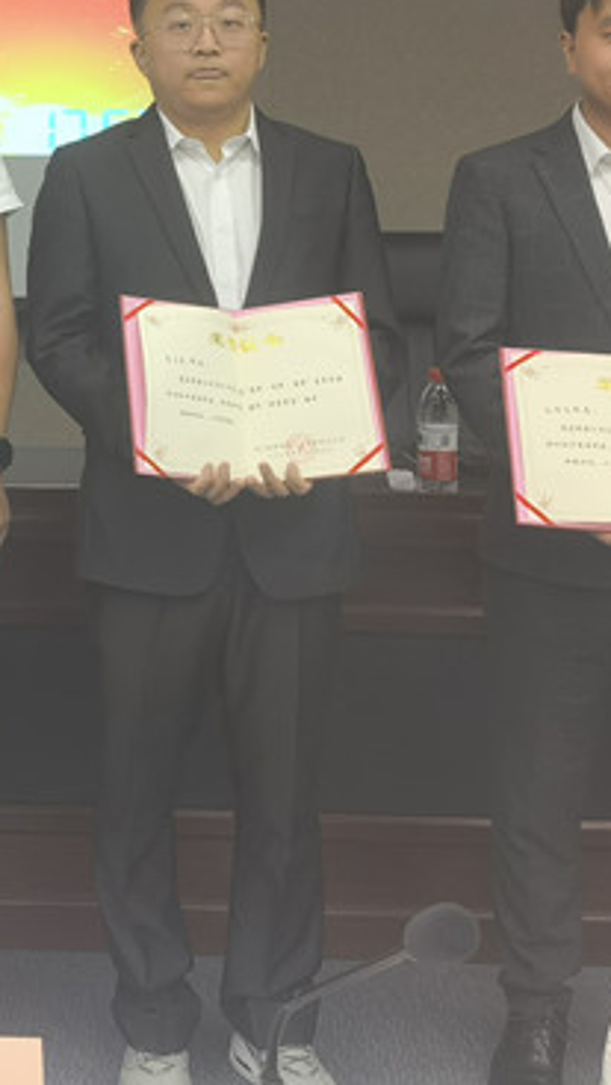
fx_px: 2074
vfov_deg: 28.2
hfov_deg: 15.5
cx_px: -286
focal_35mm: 72
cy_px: 105
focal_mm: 6.67
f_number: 1.9
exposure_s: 1/100
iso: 125
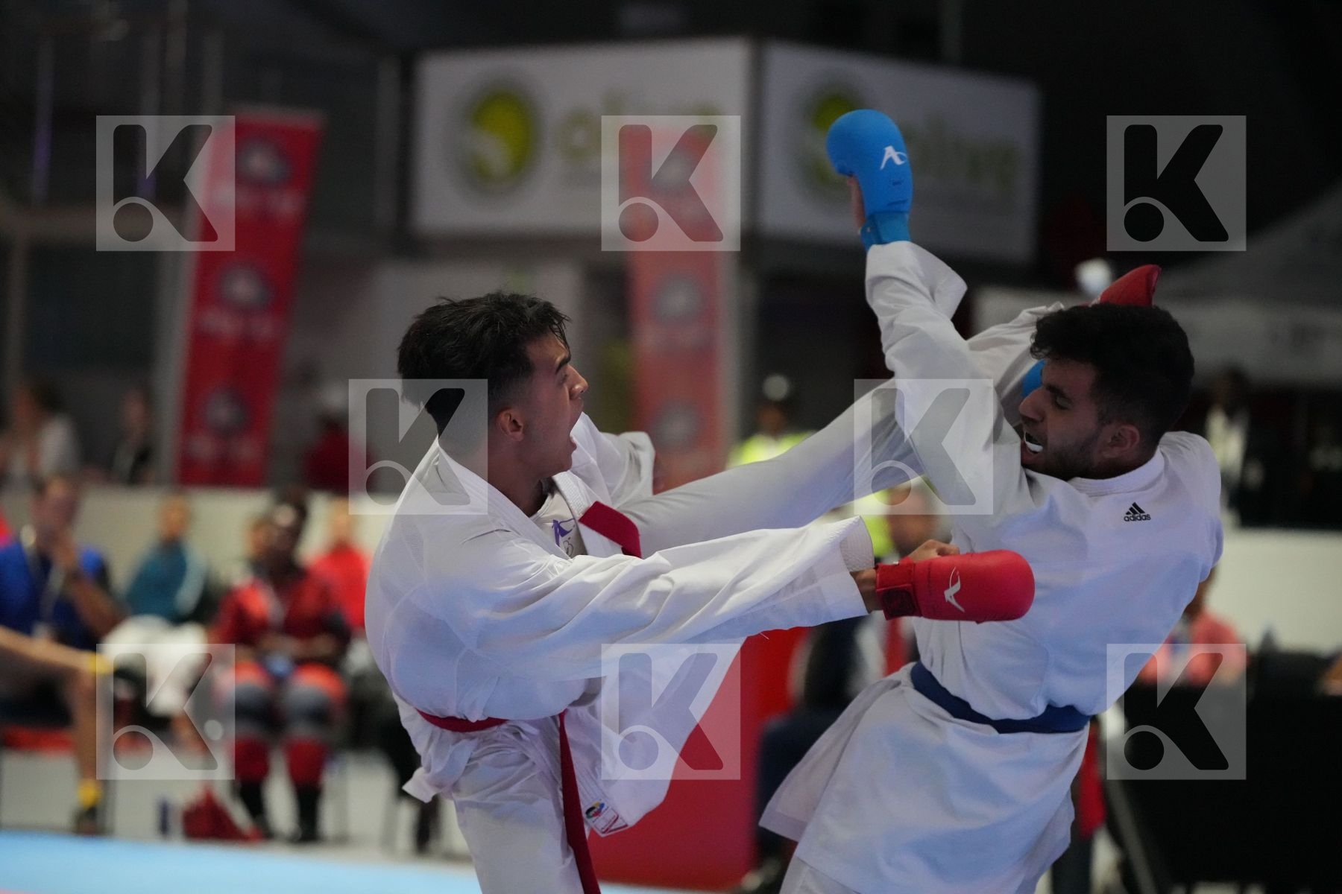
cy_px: 447
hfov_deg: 15.2
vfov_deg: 10.2
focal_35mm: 135
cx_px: 671
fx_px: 5032
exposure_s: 1/800
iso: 12800
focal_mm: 135
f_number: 2.8
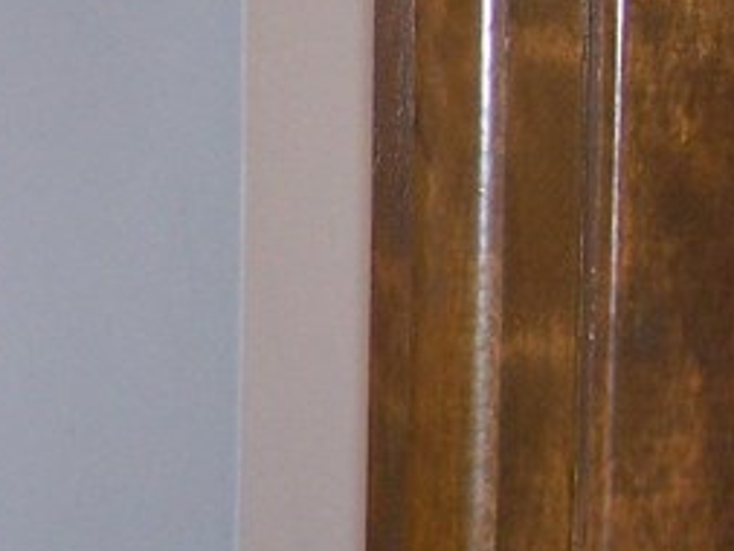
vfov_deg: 9.6
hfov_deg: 12.4
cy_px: 383
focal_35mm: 154
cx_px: -226
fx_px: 3267
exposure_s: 1/60
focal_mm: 6.3
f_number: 2.8
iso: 140
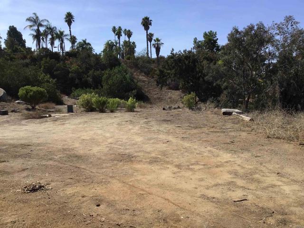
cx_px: 152
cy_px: 114
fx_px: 272
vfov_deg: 45.4
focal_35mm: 31
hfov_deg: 58.4
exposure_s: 1/1431
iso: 25
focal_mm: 3.3
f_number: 2.4
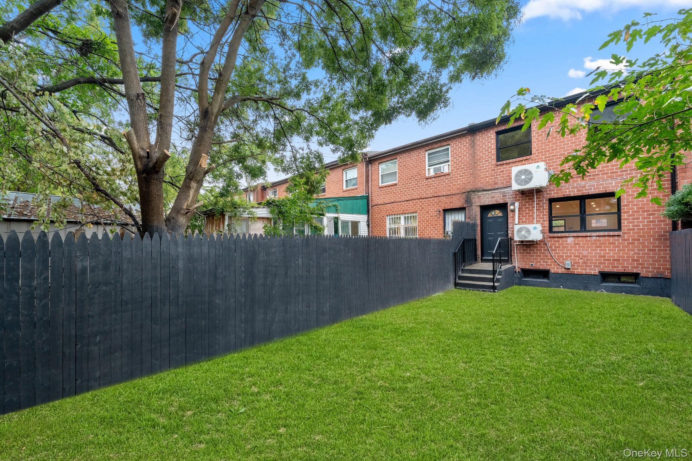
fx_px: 269
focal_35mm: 14
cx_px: 346
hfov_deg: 104.3
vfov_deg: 81.2
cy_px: 230
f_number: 10
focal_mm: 14
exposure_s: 1/160
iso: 4000
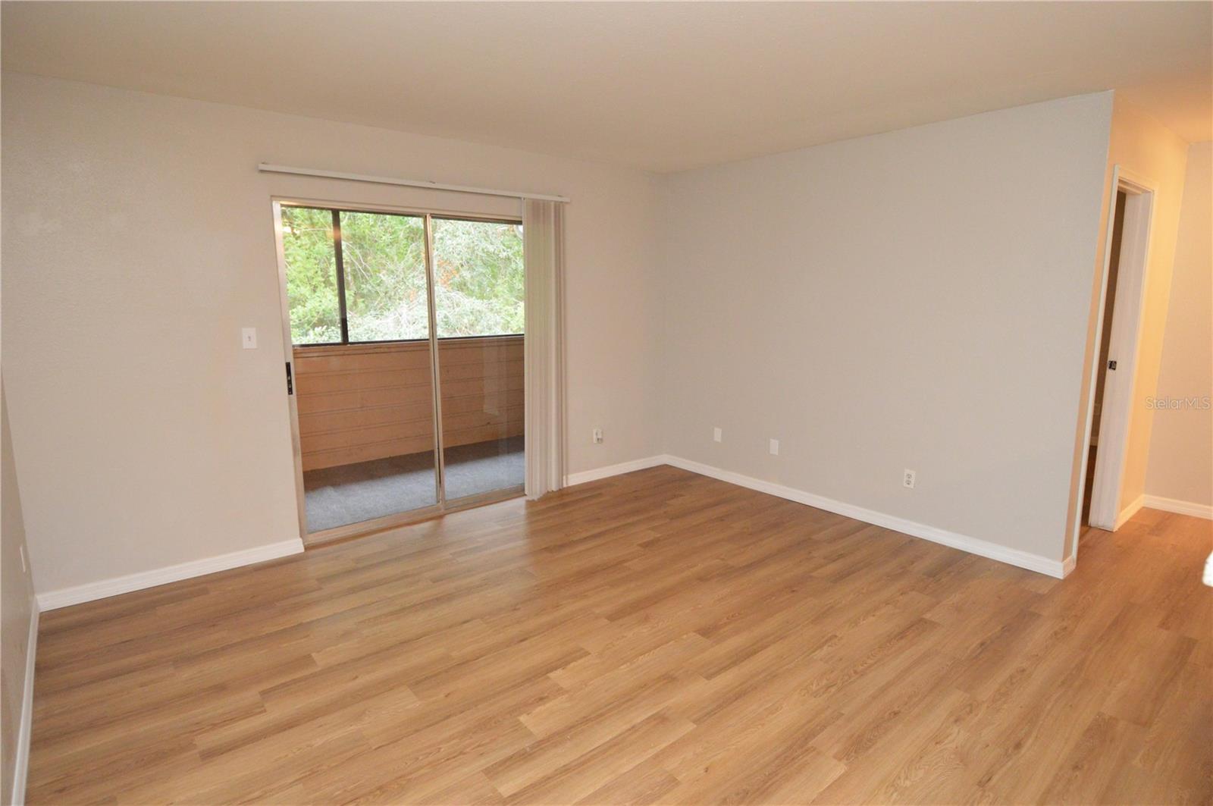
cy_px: 403
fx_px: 606
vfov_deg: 67.3
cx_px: 606
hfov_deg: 90.1
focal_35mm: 18
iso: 2000
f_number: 4
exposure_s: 1/60
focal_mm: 12
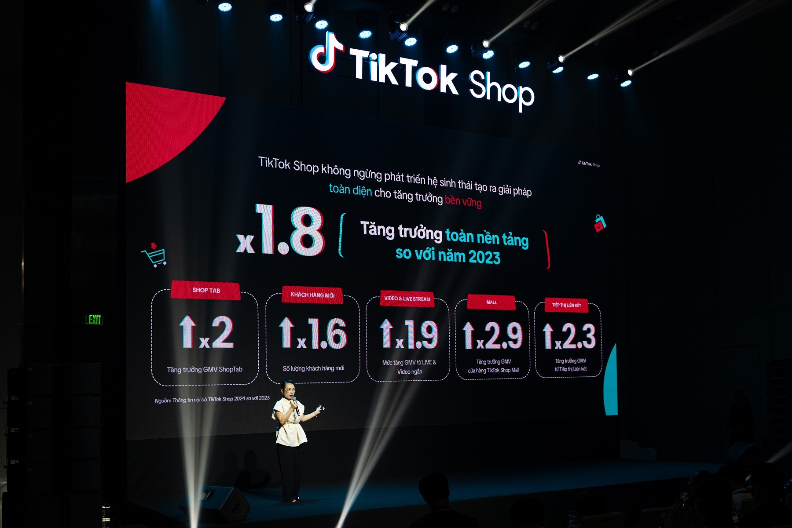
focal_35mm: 34
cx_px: 396
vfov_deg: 38.9
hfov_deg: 55.8
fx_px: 748
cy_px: 264
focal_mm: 34
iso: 400
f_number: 3.5
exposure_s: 1/125
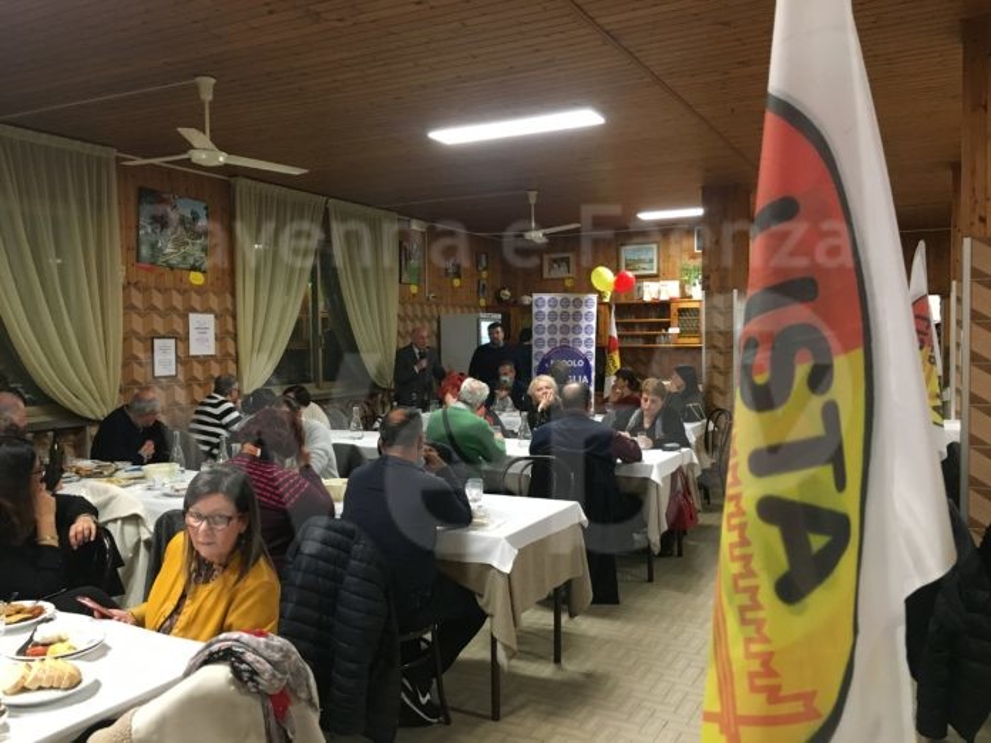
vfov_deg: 48.2
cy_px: 372
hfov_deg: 61.7
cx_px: 496
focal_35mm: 29
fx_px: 830
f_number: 2.2
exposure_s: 1/33
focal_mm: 4.15
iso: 250
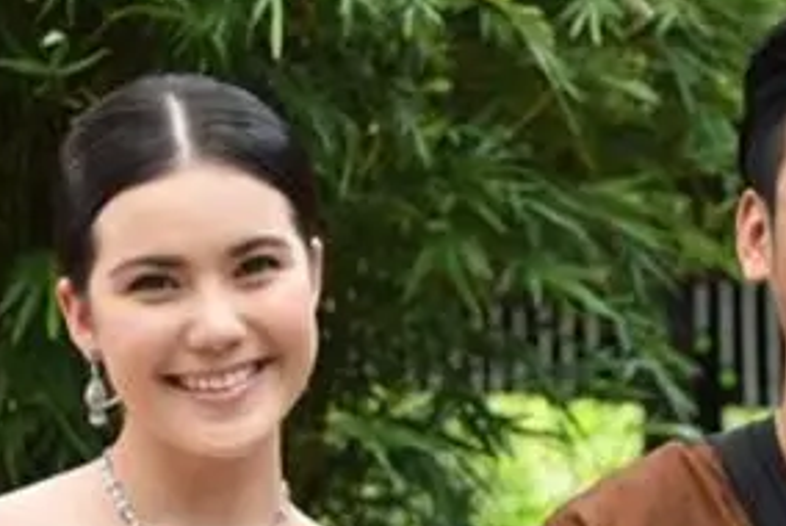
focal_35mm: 192
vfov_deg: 7.1
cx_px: 894
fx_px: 4196
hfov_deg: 10.6
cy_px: 601
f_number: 5
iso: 320
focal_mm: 70
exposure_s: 1/250
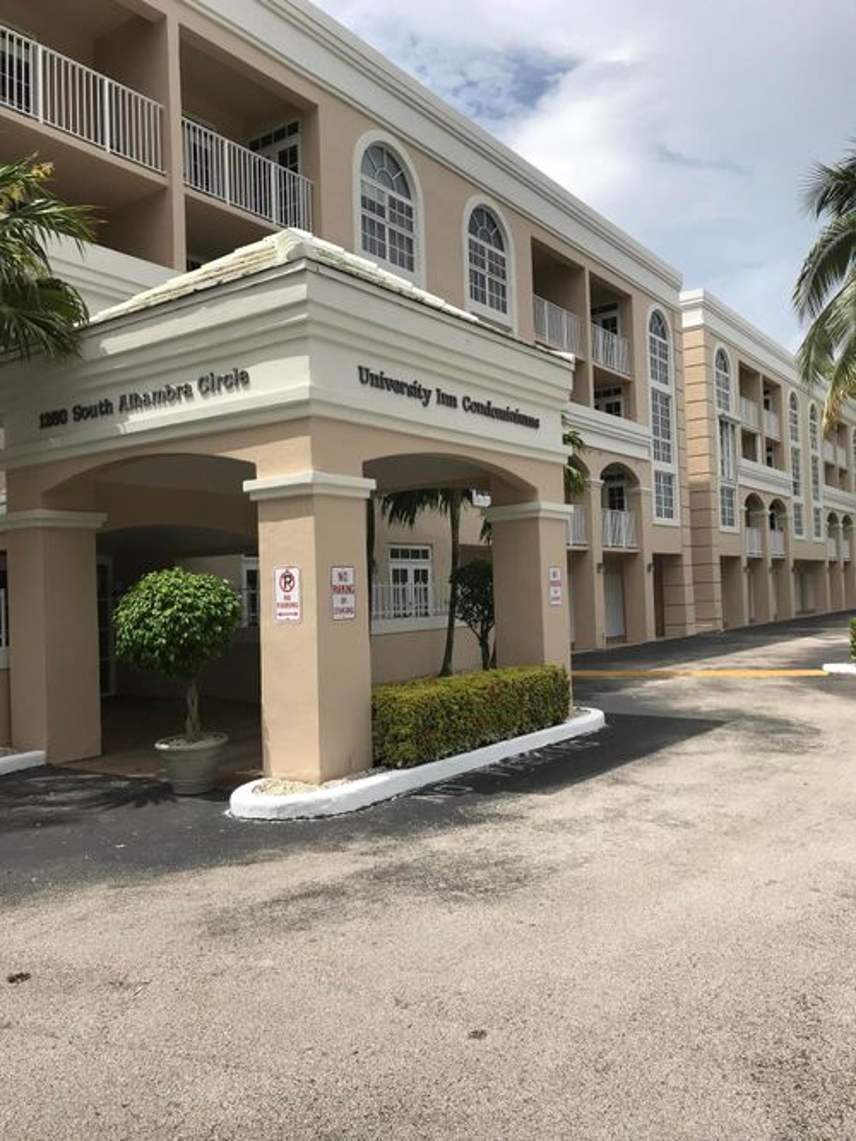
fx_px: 923
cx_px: 428
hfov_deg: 49.7
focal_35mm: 28
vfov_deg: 63.5
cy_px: 570
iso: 20
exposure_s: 1/3195
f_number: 1.8
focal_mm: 3.99
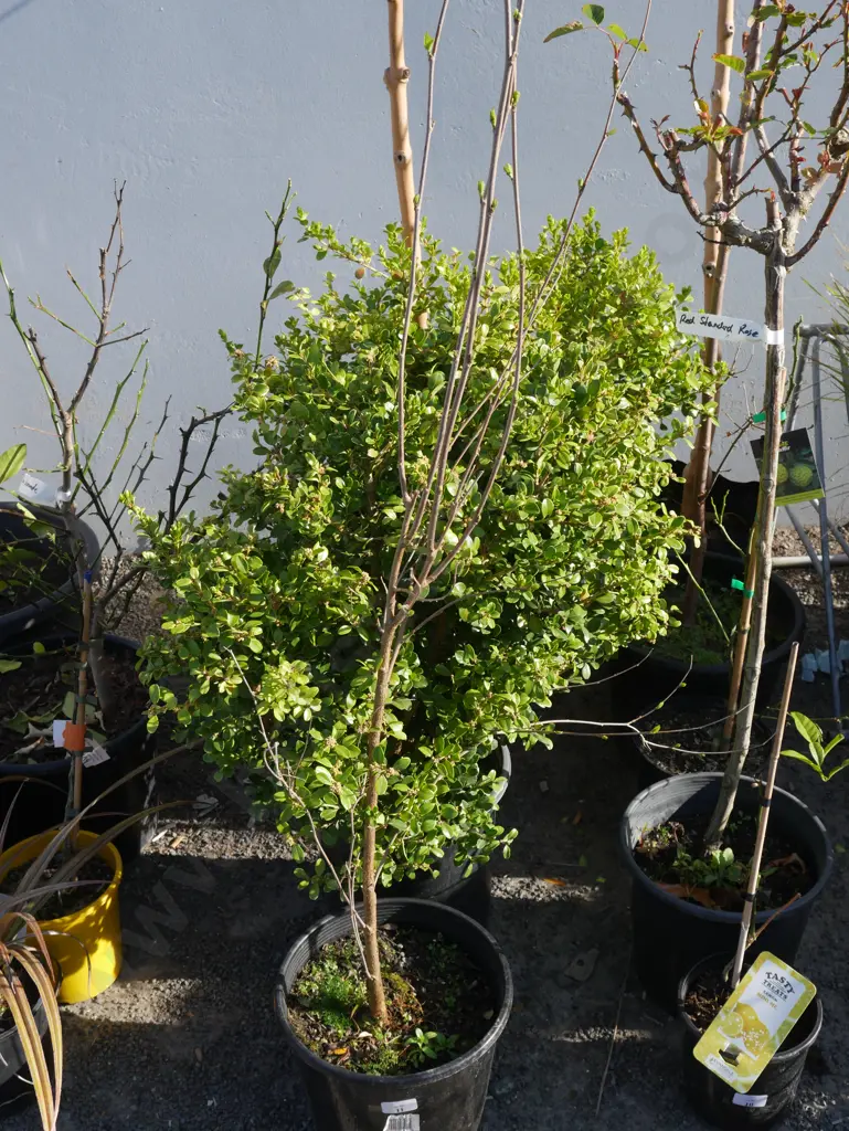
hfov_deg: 34.4
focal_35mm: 42
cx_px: 424
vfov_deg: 44.8
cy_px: 566
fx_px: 1372
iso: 200
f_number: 7.1
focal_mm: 21
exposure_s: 1/200
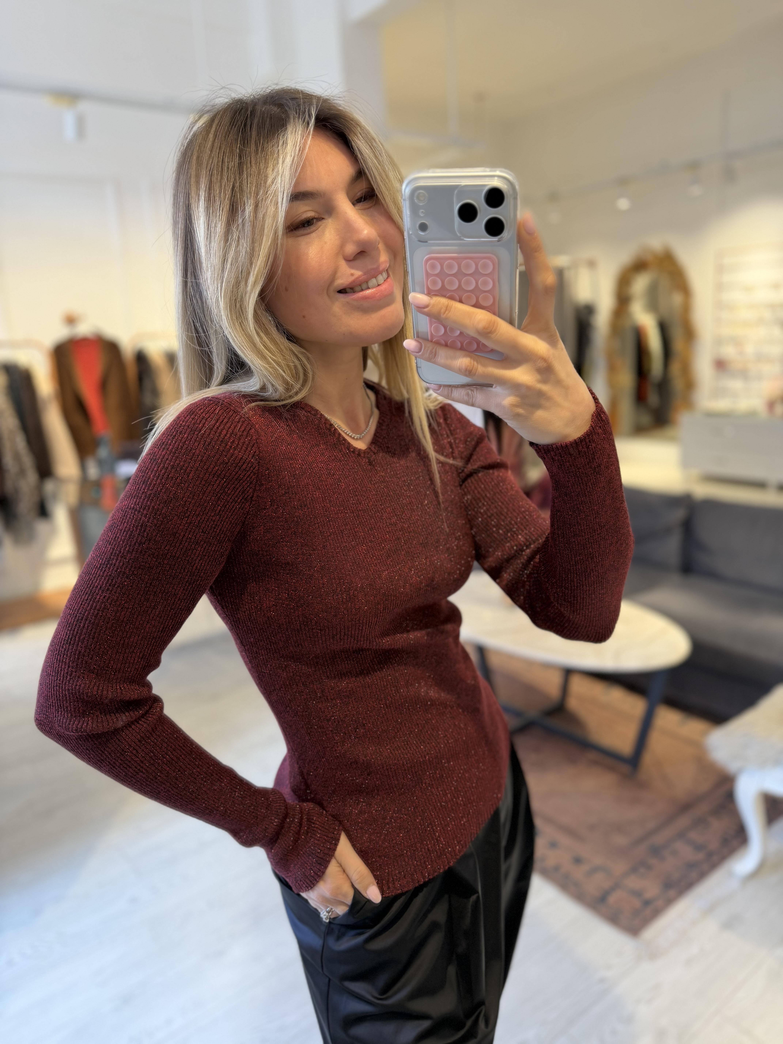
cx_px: 392
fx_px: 724
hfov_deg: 56.8
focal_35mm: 24
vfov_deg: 71.6
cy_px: 522
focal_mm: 6.76
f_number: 1.78
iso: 100
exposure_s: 1/100
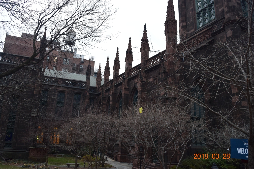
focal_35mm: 30
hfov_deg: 61.9
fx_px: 212
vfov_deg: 43.6
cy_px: 84
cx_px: 127
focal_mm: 20
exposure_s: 1/60
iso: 1600
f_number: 5.6
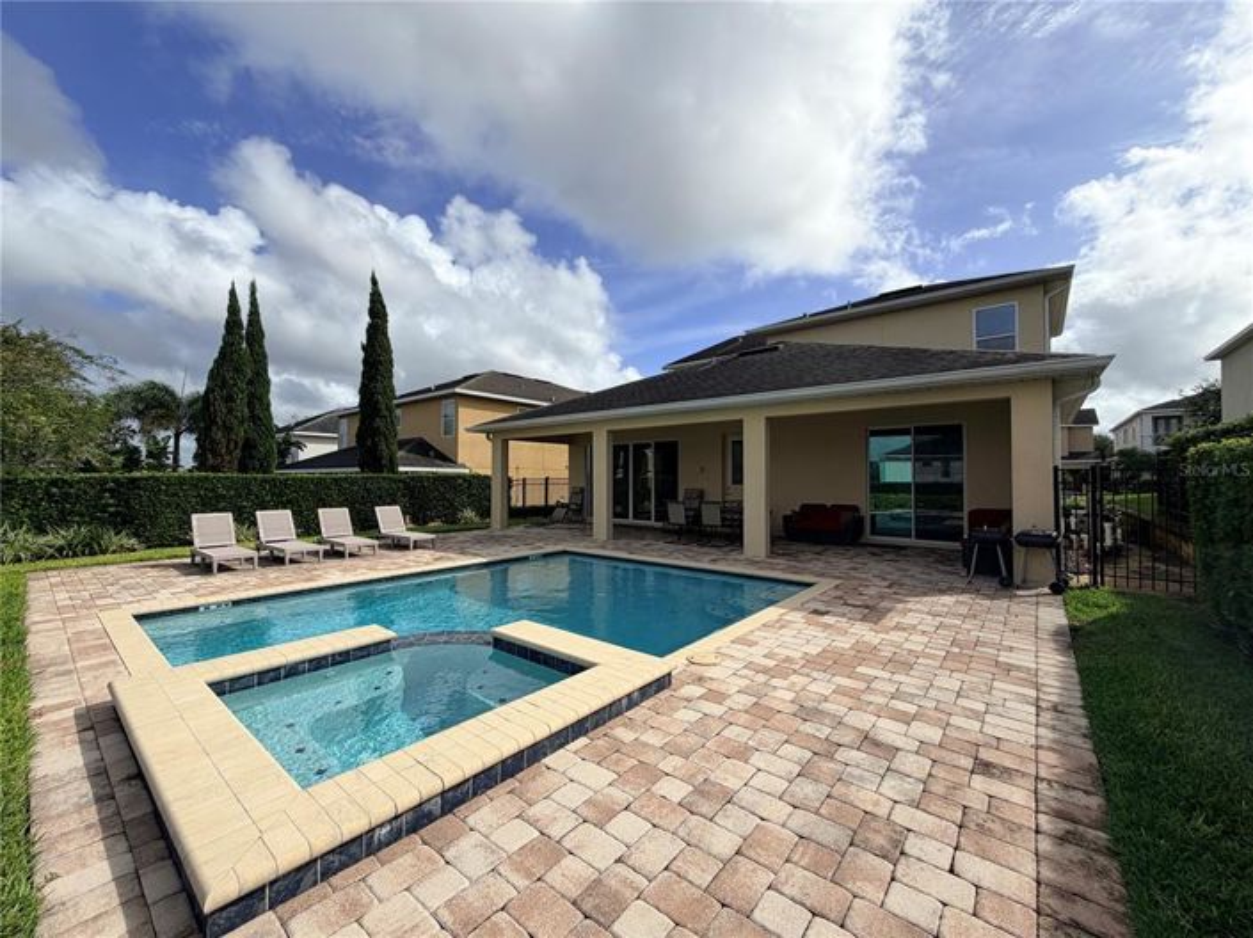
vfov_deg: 85.6
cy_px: 469
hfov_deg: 102.1
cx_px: 626
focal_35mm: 14
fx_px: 507
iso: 20
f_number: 2.2
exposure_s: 1/1464
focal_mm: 2.22
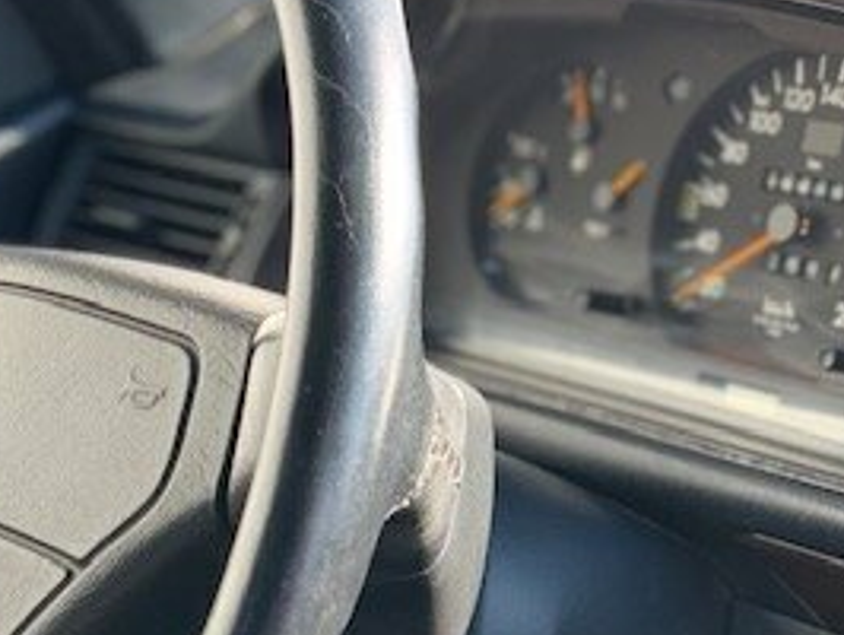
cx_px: 3
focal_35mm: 125
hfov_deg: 15.5
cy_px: 562
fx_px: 3050
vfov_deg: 11.8
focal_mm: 6
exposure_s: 1/122
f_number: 2.4
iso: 40
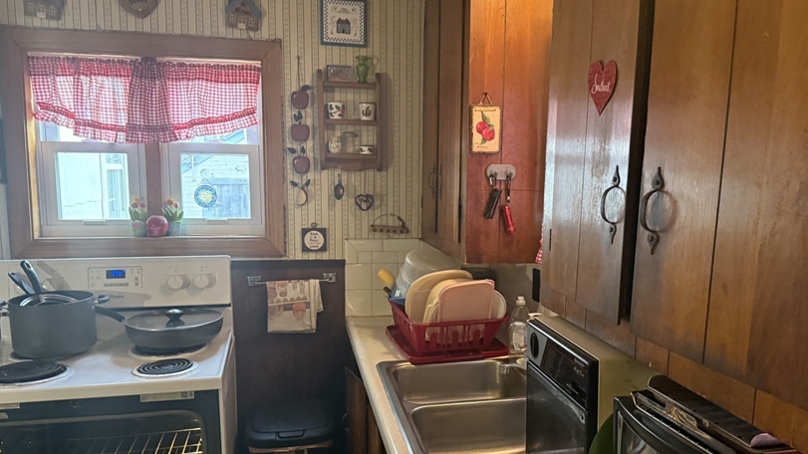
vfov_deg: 35.5
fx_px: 707
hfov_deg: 59.3
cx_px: 455
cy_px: 280
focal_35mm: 33
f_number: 1.78
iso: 500
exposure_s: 1/60
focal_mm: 6.76
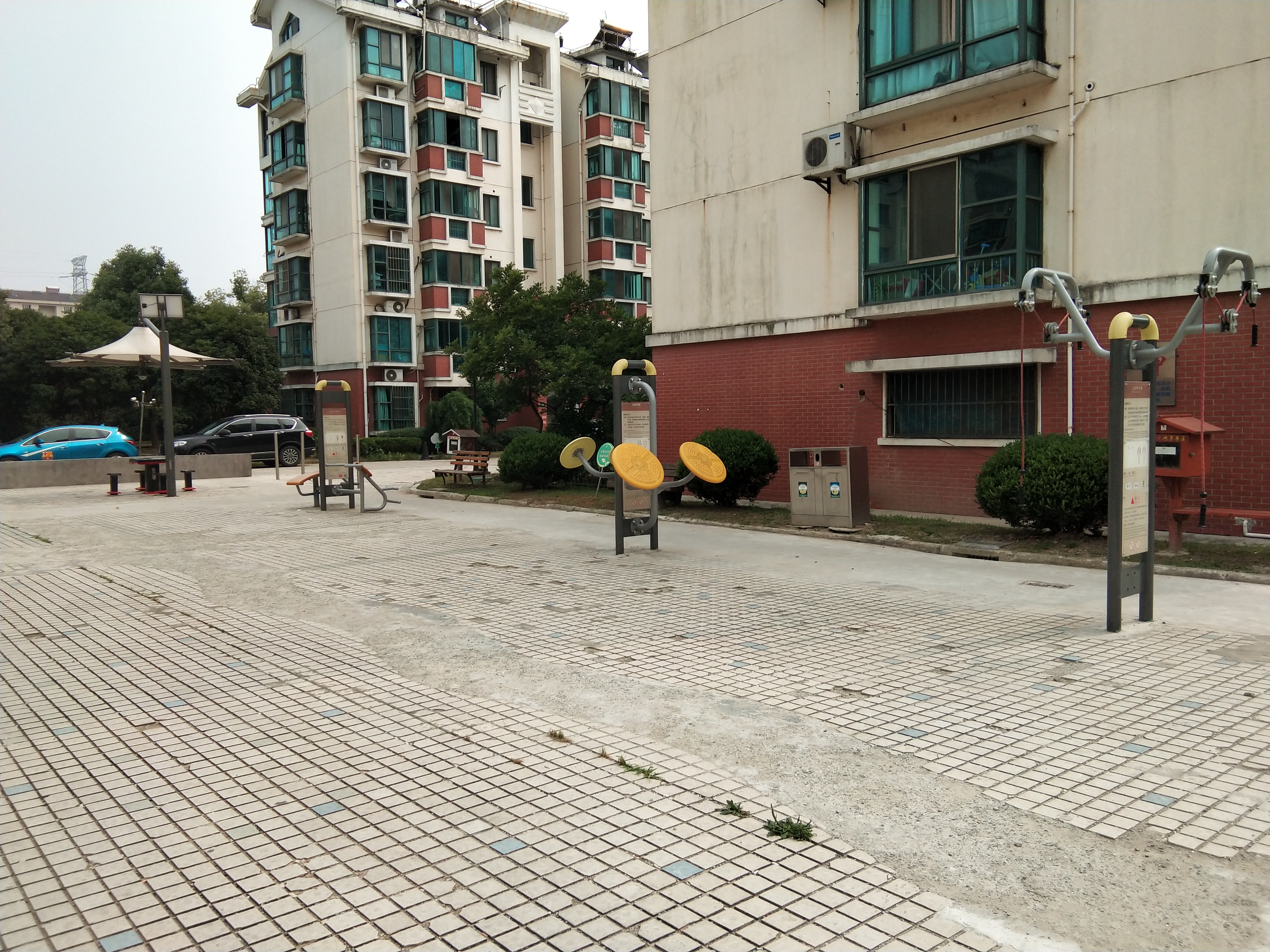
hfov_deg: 58.4
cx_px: 635
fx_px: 1137
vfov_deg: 45.4
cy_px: 476
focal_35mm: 31
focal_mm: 3.69
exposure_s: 1/945
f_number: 2.2
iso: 50
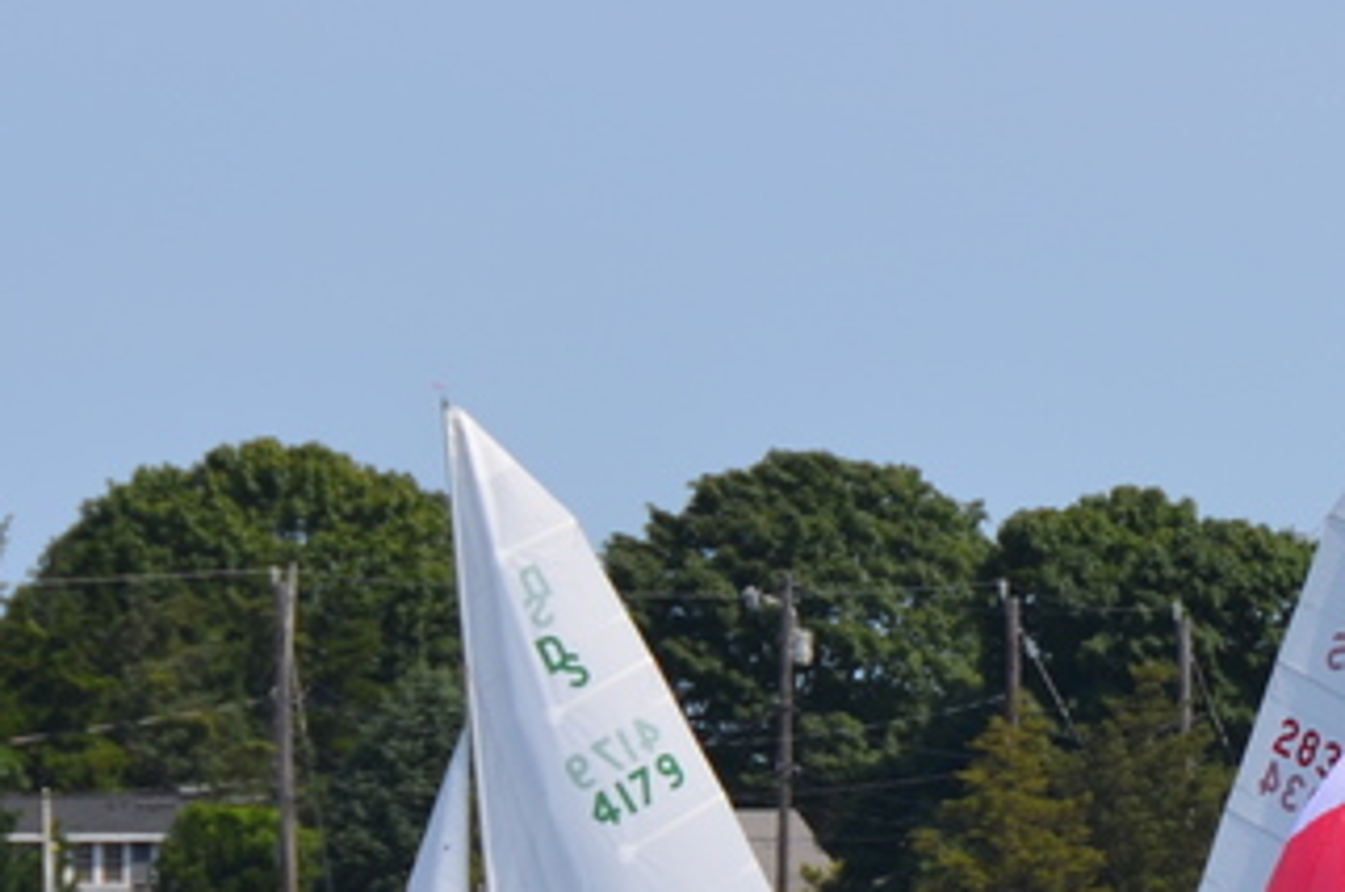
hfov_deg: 3.8
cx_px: 1567
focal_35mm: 536
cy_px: 473
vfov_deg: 2.6
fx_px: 19995
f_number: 8
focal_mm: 112
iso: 100
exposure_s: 1/250
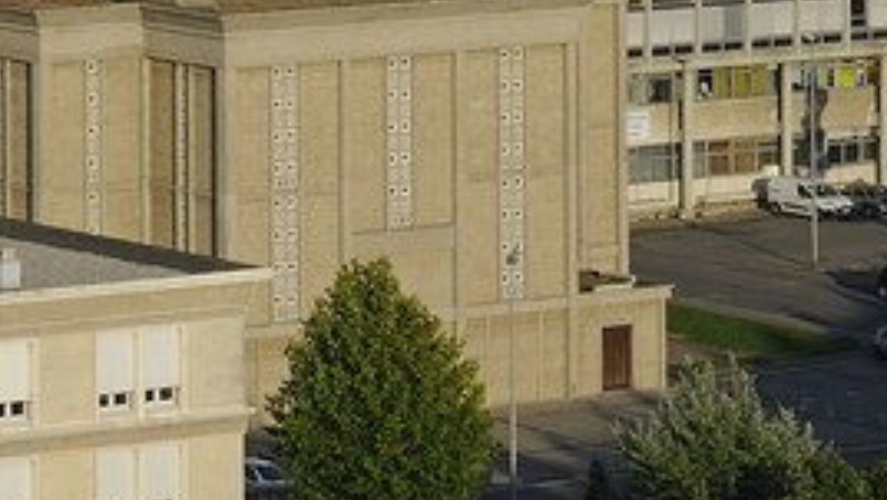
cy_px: -755
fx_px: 7647
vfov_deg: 3.7
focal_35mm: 325
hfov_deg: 6.5
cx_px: -728
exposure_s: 1/250
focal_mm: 52
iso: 200
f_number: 13
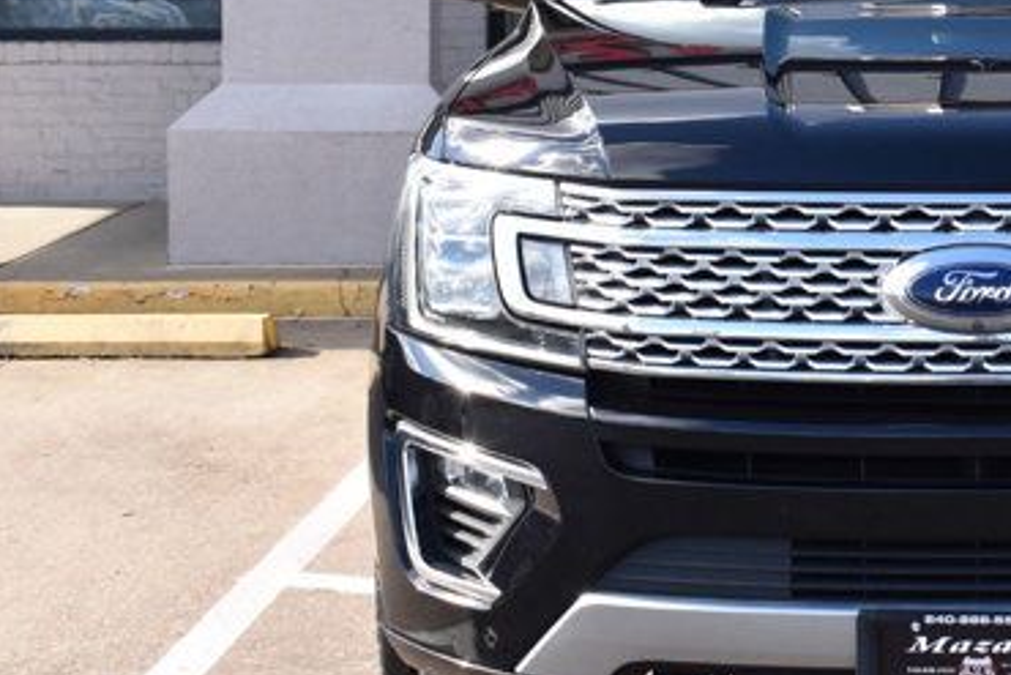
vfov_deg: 14.2
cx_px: 1107
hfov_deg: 20.4
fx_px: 2680
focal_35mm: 95
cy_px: 57
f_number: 7.1
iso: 200
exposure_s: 1/250
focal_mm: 23
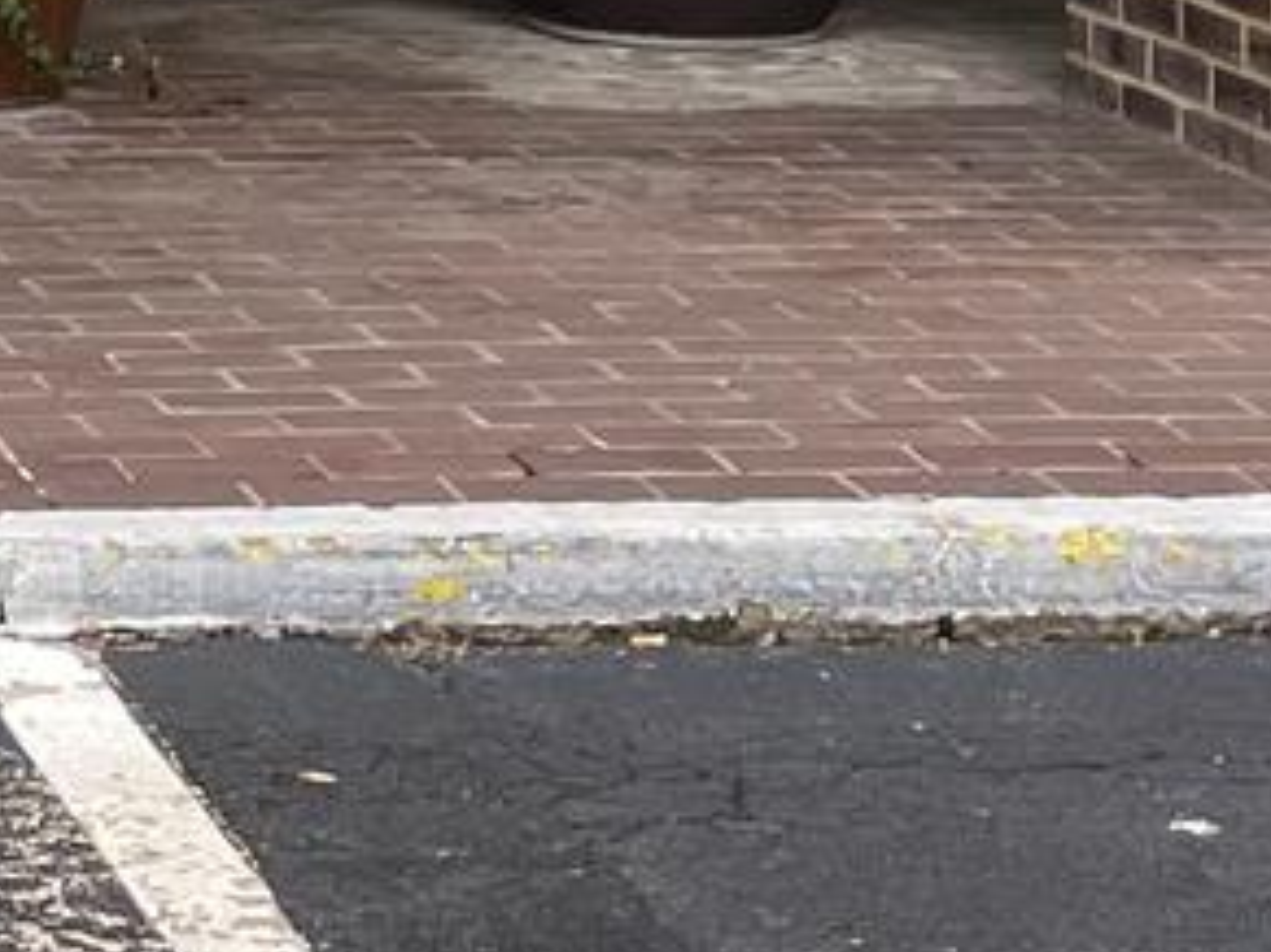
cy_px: -1183
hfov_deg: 10.3
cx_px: -930
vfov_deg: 7.6
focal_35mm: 183
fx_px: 6716
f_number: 1.6
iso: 32
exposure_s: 1/461
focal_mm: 4.2
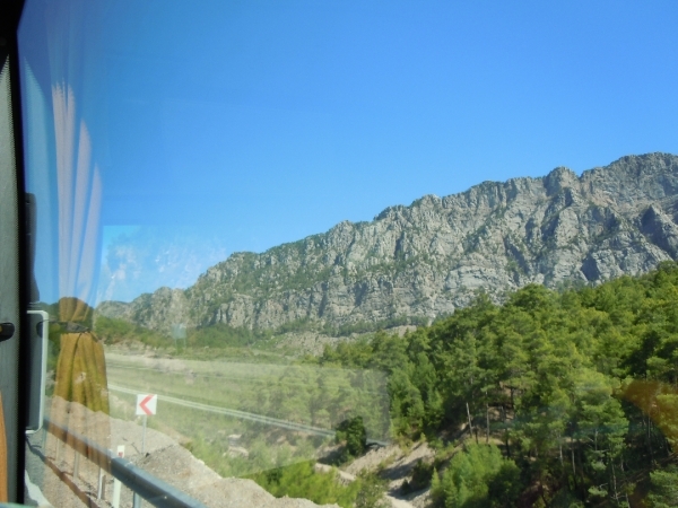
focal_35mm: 30
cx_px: 339
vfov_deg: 46.8
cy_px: 254
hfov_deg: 60.0
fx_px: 588
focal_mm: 5.4
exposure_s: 1/500
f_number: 3.5
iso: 100
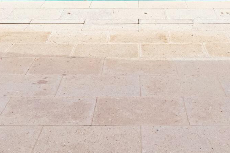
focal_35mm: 71
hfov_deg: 28.4
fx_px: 454
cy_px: -107
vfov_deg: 16.6
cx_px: 136
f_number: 9
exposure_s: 1/30
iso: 500
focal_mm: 16
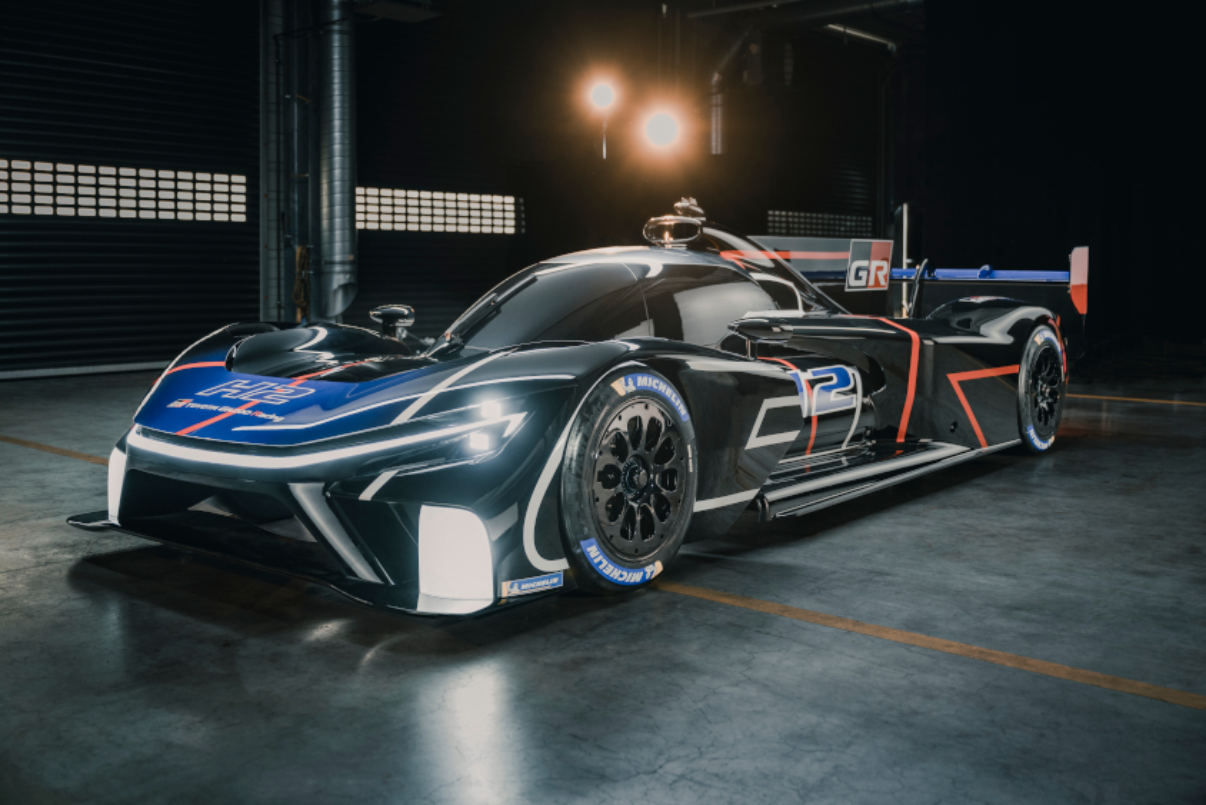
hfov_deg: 55.1
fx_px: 1156
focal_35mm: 34
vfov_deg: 38.4
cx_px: 603
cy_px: 402
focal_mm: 34.5
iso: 400
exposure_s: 1/60
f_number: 2.8
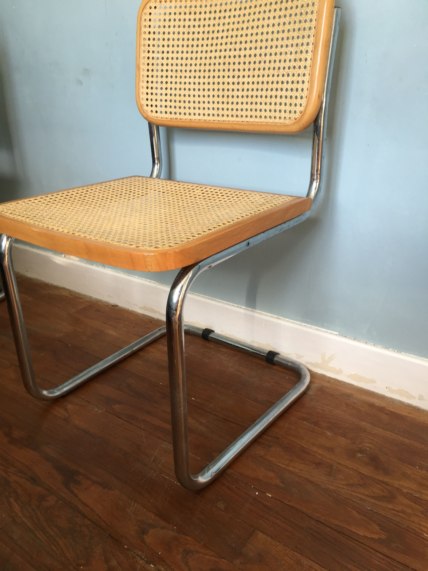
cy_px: 286
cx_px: 214
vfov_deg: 61.7
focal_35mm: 29
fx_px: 478
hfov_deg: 48.2
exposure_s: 1/50
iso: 32
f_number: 2.2
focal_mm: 4.15
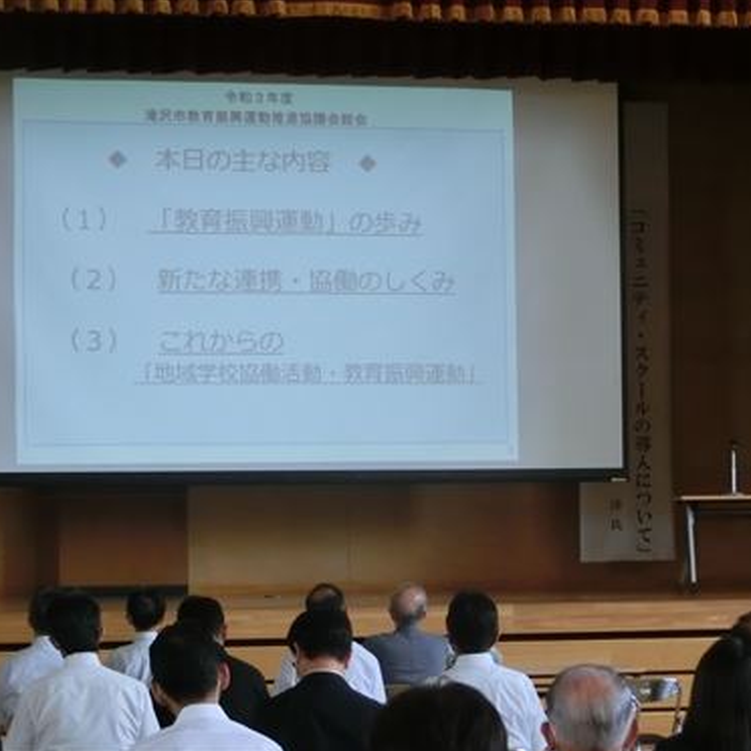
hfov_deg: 13.7
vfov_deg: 13.7
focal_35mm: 127
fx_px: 3117
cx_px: 462
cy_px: 377
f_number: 5.7
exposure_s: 1/100
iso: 800
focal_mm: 19.1
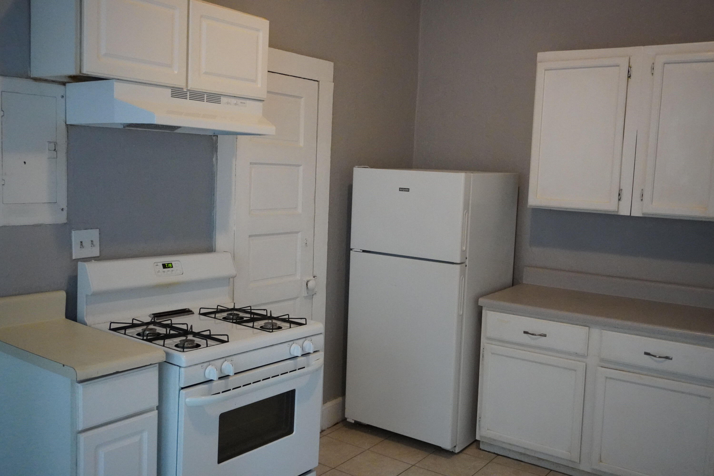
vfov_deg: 40.0
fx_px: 654
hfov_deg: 57.2
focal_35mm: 33
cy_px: 238
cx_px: 357
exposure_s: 1/160
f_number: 4
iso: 6400
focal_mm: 22
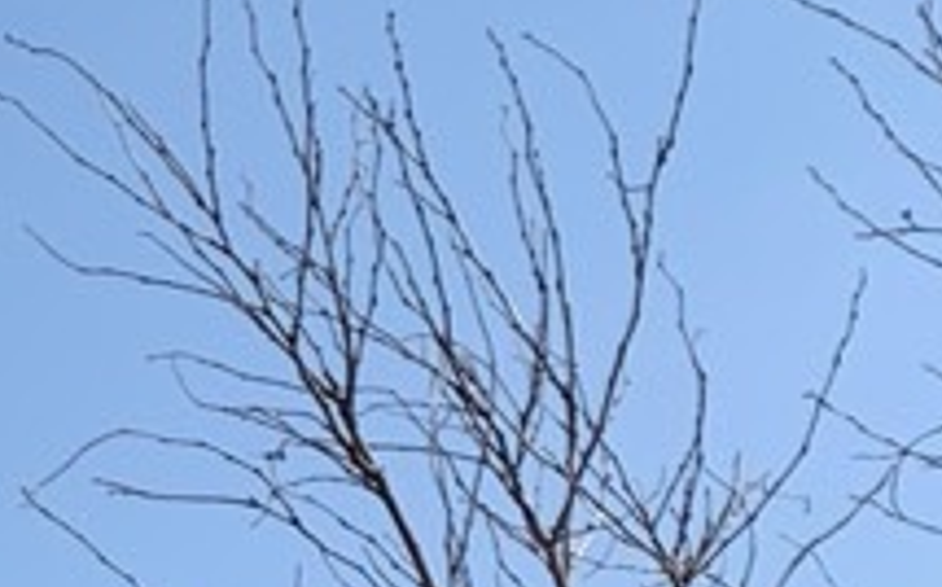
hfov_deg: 11.3
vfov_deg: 8.0
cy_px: 438
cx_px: -1056
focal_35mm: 164
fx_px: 4207
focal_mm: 4.25
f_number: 1.8
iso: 25
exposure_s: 1/2994
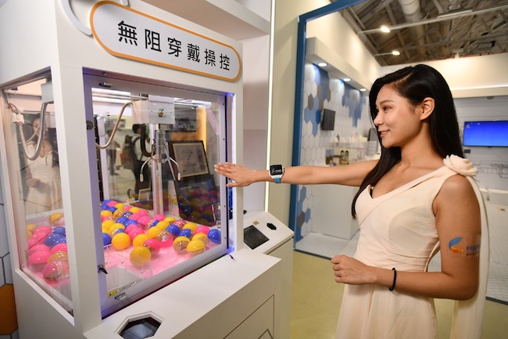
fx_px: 282
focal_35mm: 20
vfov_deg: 61.9
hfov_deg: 84.0
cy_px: 170
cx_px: 254
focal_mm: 20
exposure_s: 1/2000
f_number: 2.8
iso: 1250
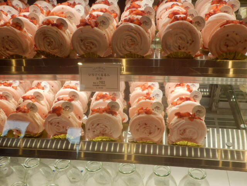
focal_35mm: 42
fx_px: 300
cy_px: 93
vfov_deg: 34.3
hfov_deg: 44.8
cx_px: 124
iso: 80
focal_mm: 7.4
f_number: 4
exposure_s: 1/200
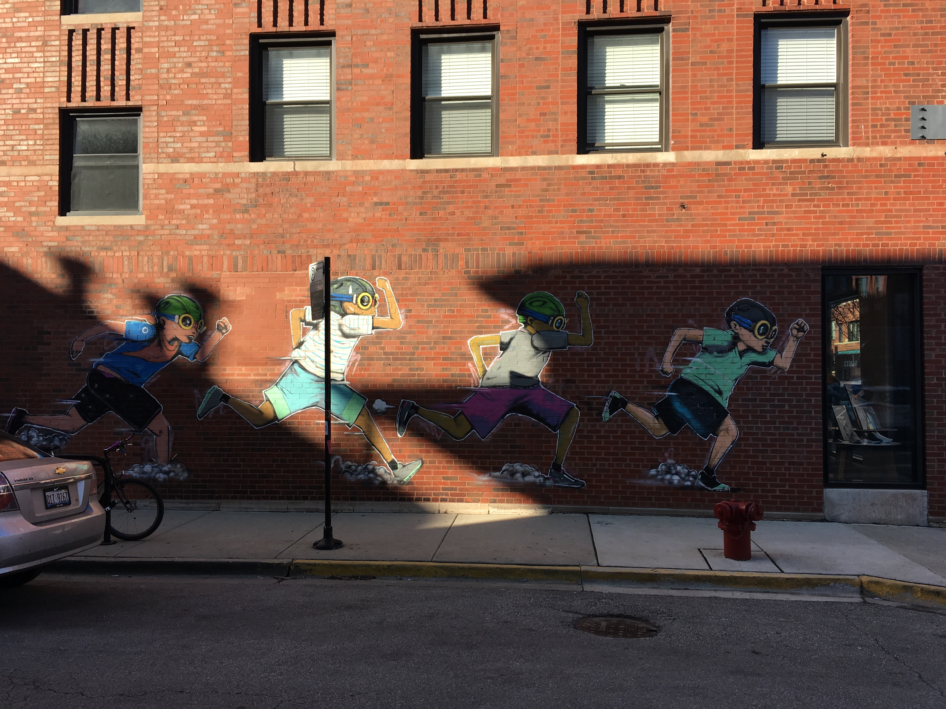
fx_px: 793
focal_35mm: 29
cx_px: 473
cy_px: 354
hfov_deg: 61.7
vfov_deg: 48.2
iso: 25
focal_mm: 4.15
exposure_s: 1/605
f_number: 2.2
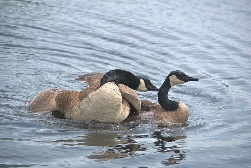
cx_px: 126
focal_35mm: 225
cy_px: 84
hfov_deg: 9.1
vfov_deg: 6.1
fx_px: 1570
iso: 200
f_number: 5.6
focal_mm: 150
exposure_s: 1/400
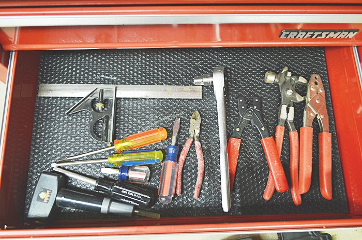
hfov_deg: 62.0
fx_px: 301
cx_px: 181
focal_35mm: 30
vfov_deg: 43.5
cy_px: 120
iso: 800
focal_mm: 20
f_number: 3.8
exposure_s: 1/15
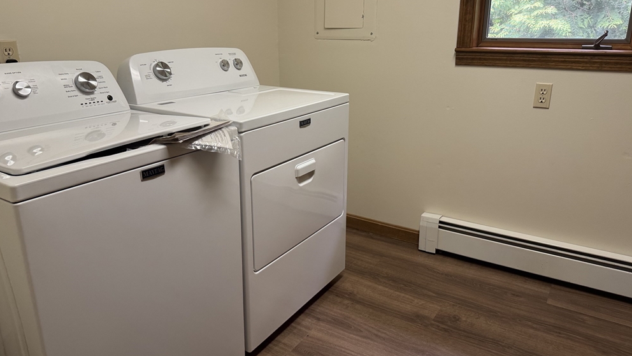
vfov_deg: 42.9
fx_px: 452
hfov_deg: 69.9
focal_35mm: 27
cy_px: 164
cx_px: 319
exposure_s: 1/60
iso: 160
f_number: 1.78
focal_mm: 6.76
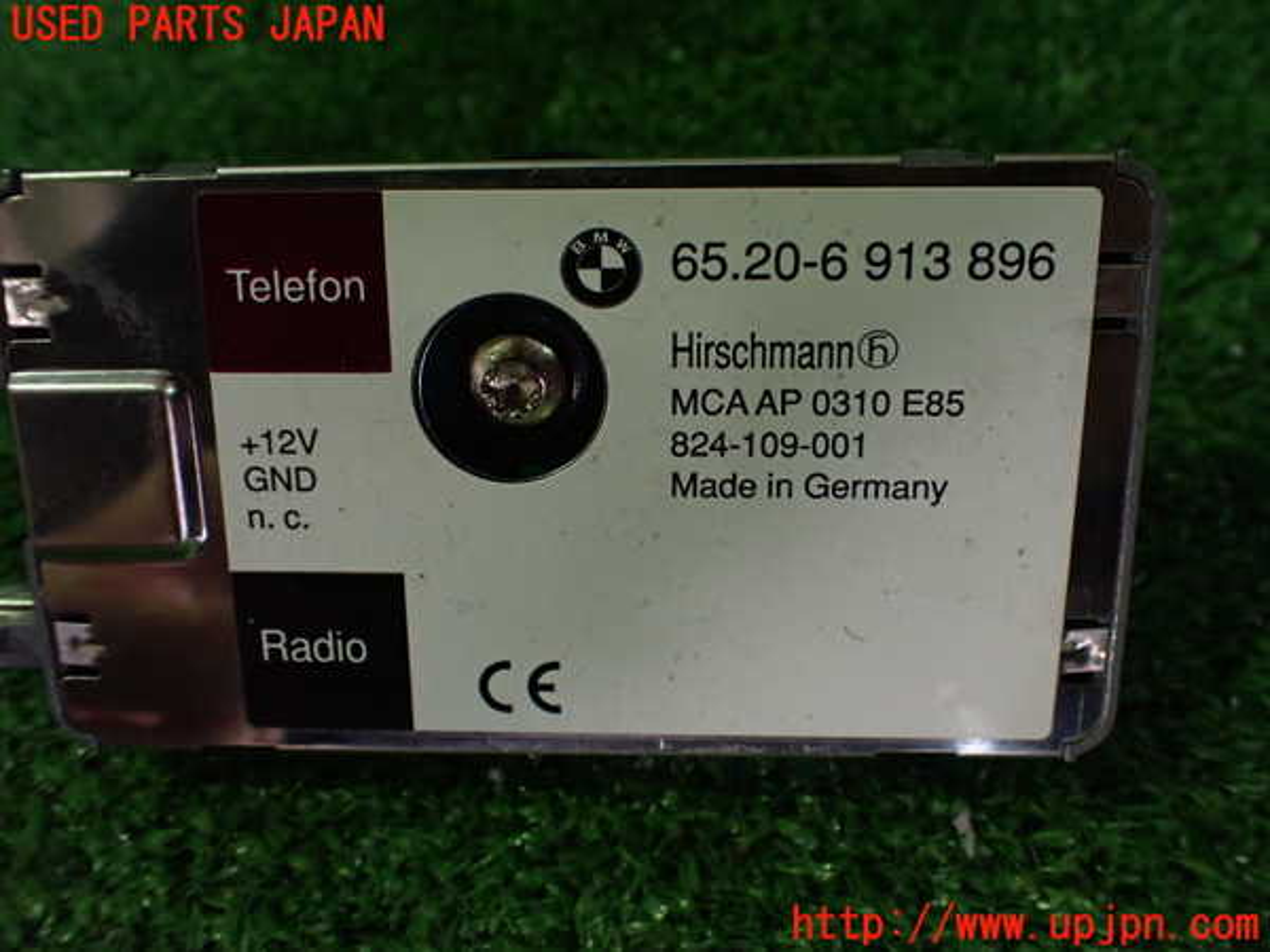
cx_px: 635
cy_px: 476
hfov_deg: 60.0
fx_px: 1101
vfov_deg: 46.8
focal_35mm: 30
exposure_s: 1/125
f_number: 2.3
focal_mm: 5.4
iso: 800
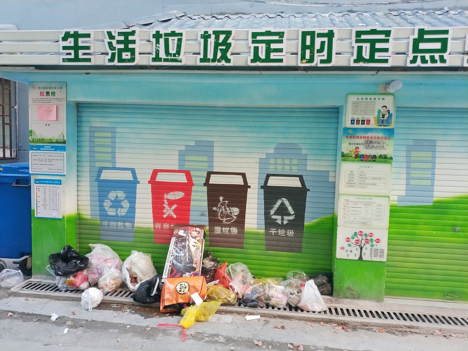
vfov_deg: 44.2
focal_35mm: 32
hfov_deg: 56.8
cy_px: 176
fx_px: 433
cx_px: 234
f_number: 2
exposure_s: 1/25
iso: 302
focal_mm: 4.5
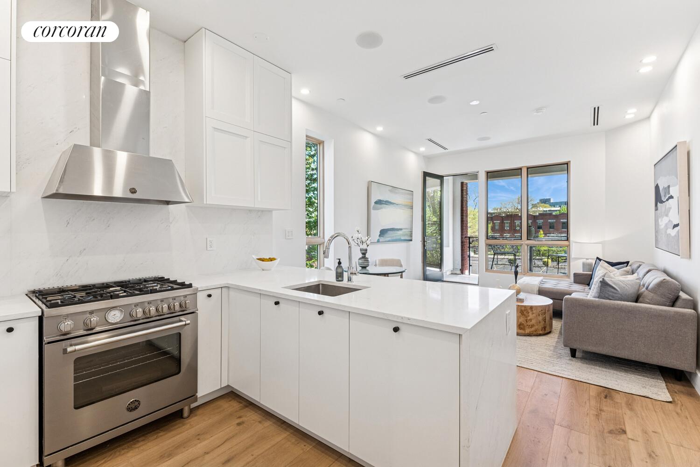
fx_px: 292
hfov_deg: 100.4
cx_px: 350
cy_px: 234
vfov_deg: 77.3
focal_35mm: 15
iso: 640
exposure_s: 1/25
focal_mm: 15
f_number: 14
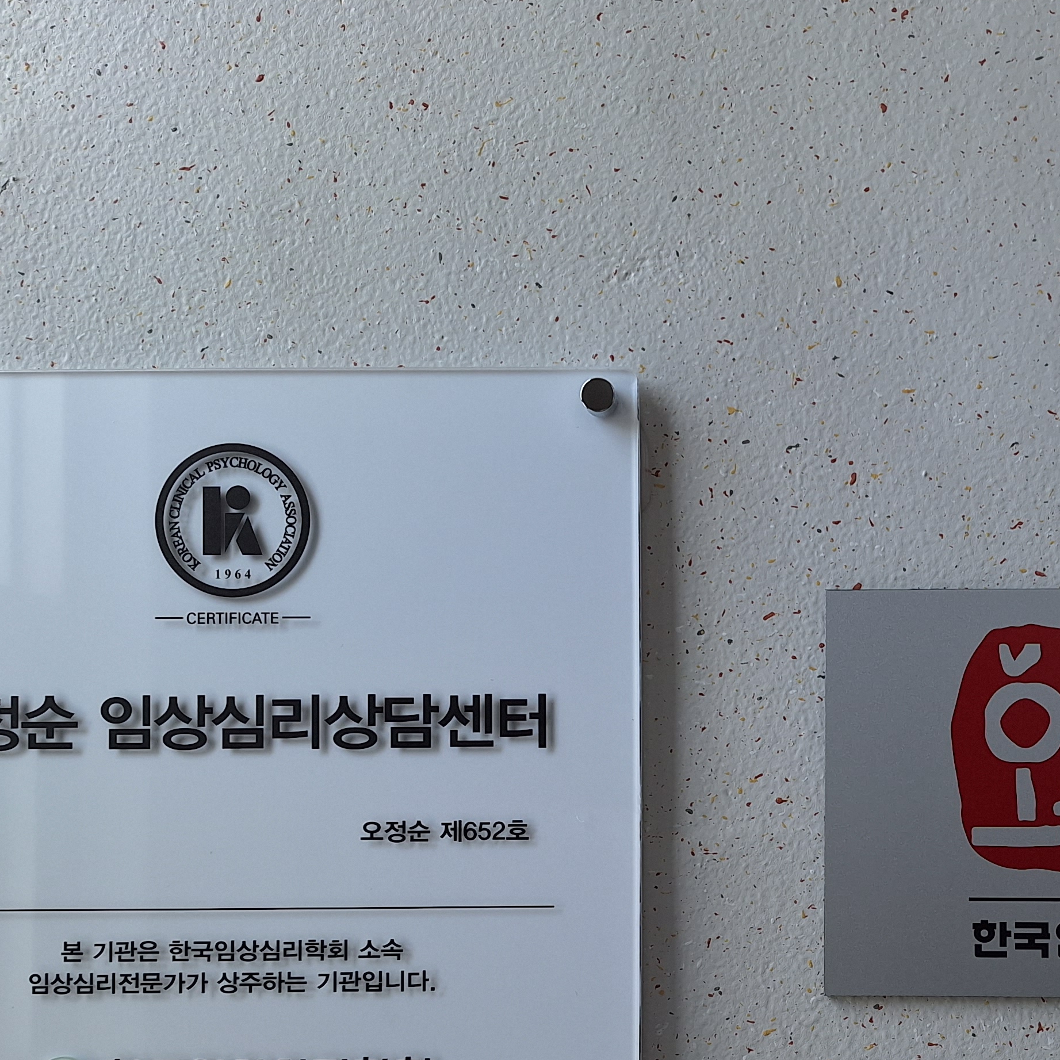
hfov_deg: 36.4
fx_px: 1559
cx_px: 837
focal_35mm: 45
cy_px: 801
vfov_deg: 36.6
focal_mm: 5.54
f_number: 1.8
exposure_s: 1/170
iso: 40
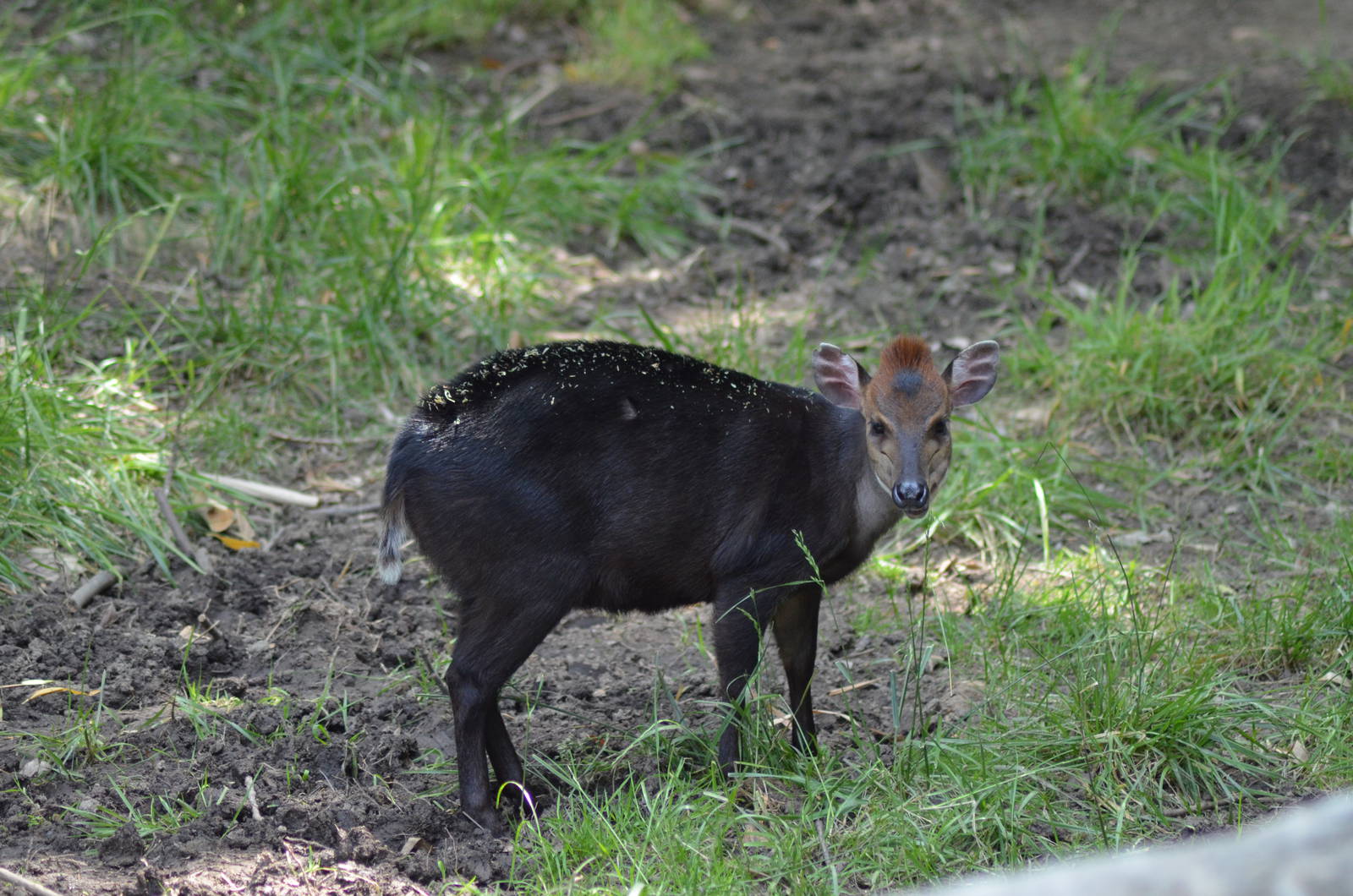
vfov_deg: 5.4
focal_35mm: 255
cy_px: 448
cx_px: 676
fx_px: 9565
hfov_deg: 8.1
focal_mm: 170
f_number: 4.5
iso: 1250
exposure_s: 1/500
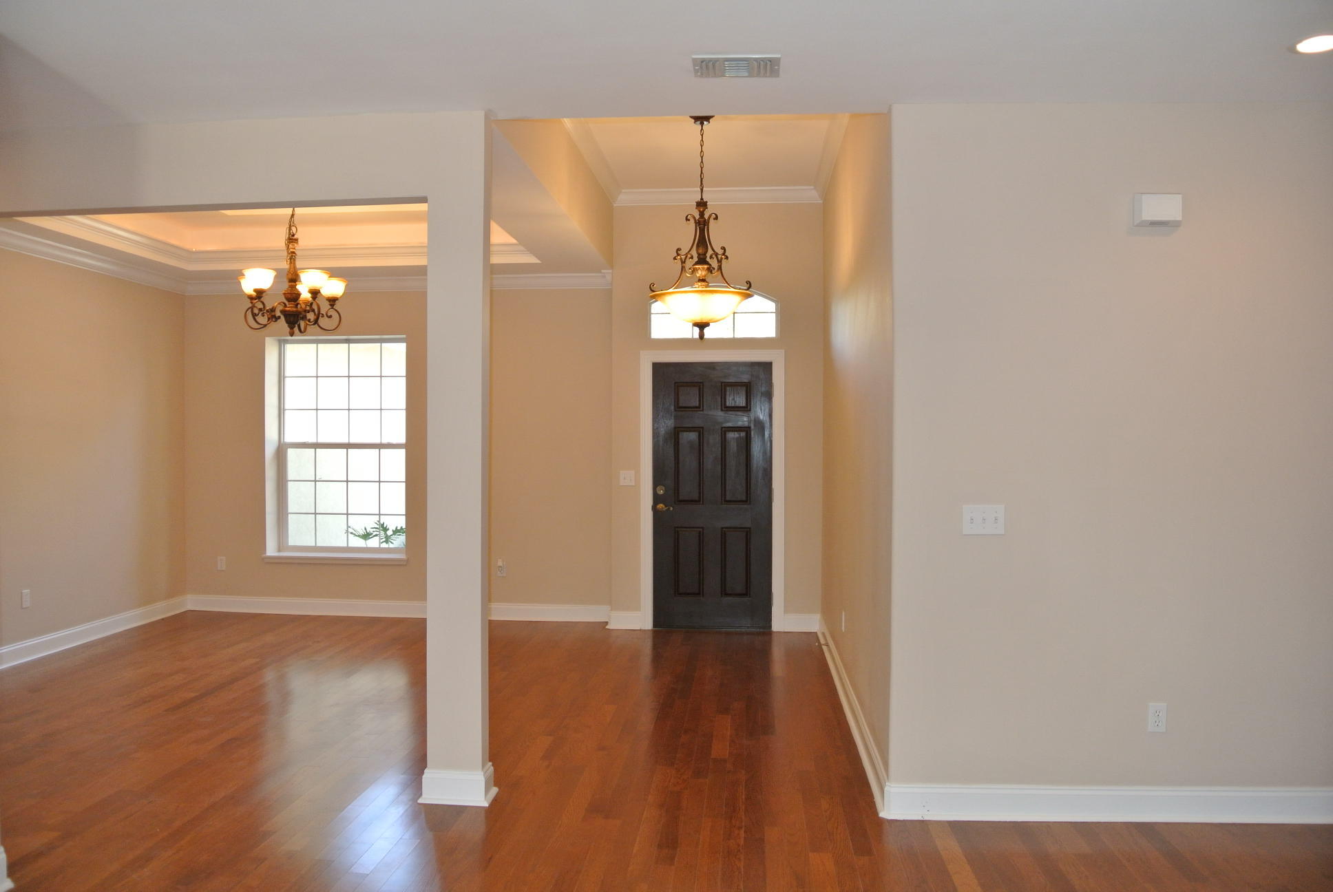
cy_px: 446
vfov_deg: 48.0
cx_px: 666
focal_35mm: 27
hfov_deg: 67.3
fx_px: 1001
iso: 400
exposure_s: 1/60
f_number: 3.5
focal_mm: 10
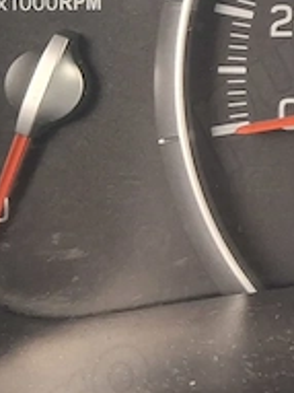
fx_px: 1485
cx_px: 650
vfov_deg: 14.9
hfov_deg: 10.2
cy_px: 21
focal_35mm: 131
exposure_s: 1/100
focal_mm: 4.69
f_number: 1.8
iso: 100
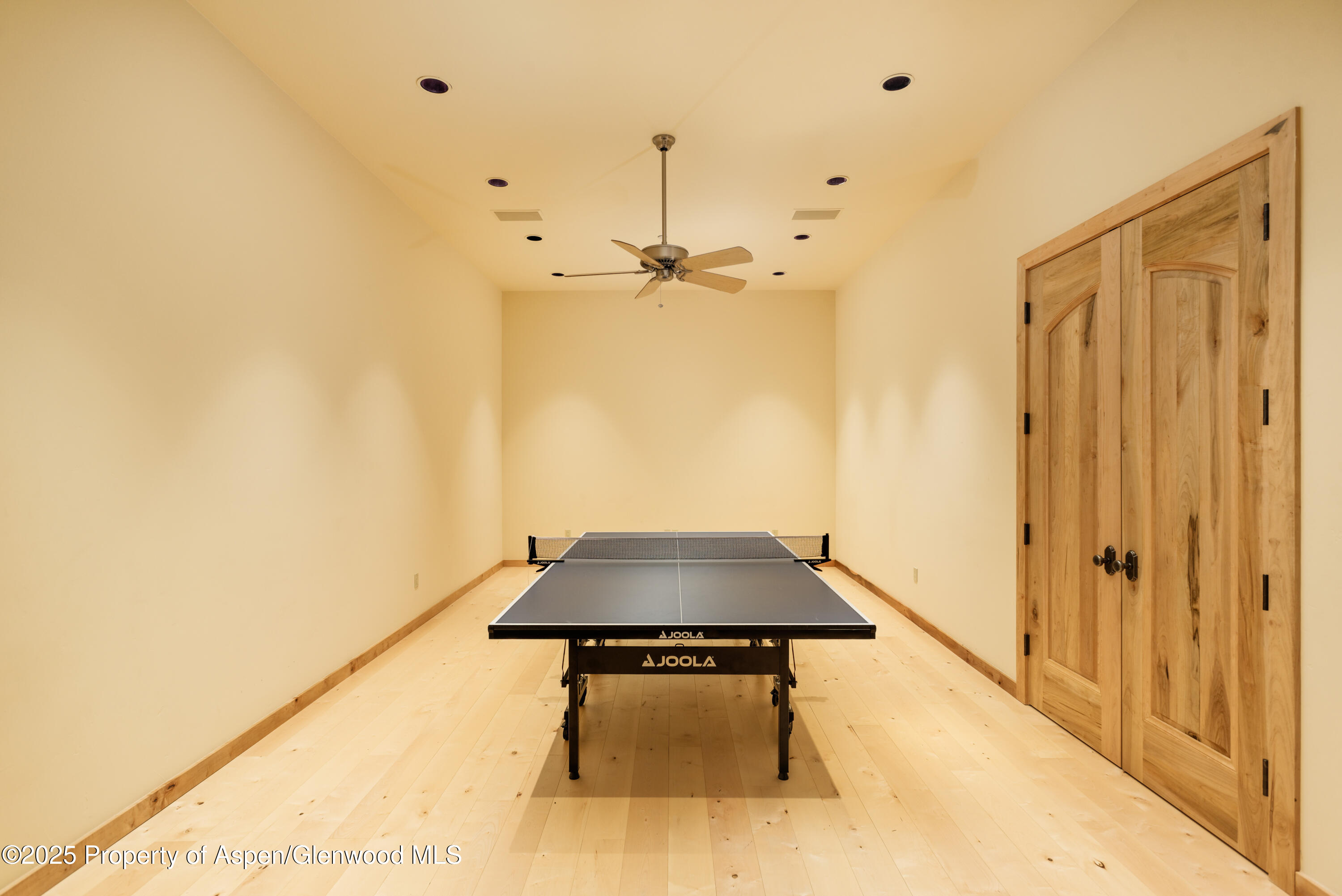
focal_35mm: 17
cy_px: 448
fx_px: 634
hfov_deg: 93.3
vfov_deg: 70.5
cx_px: 671
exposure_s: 1/8
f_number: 7.1
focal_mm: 17
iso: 250
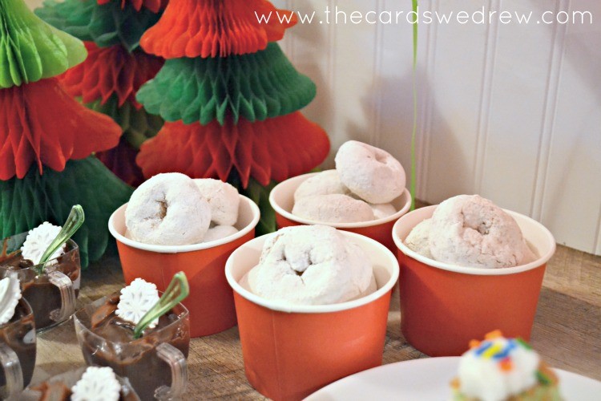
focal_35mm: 45
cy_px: 200
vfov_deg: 29.9
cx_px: 300
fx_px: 751
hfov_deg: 43.6
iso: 3200
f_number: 4.5
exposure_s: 1/40
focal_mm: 30
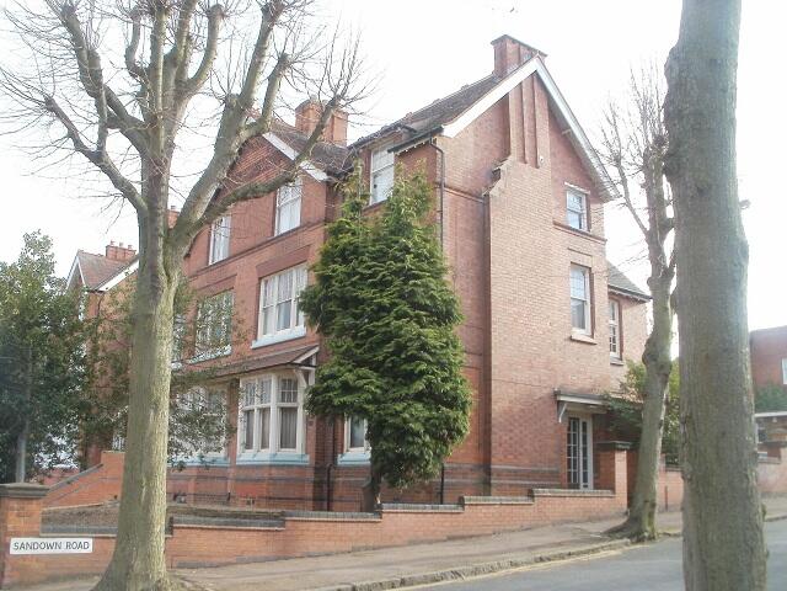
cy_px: 296
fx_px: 818
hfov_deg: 51.4
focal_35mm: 36
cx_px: 394
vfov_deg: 39.7
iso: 100
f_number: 5.6
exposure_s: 1/60
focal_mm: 6.3
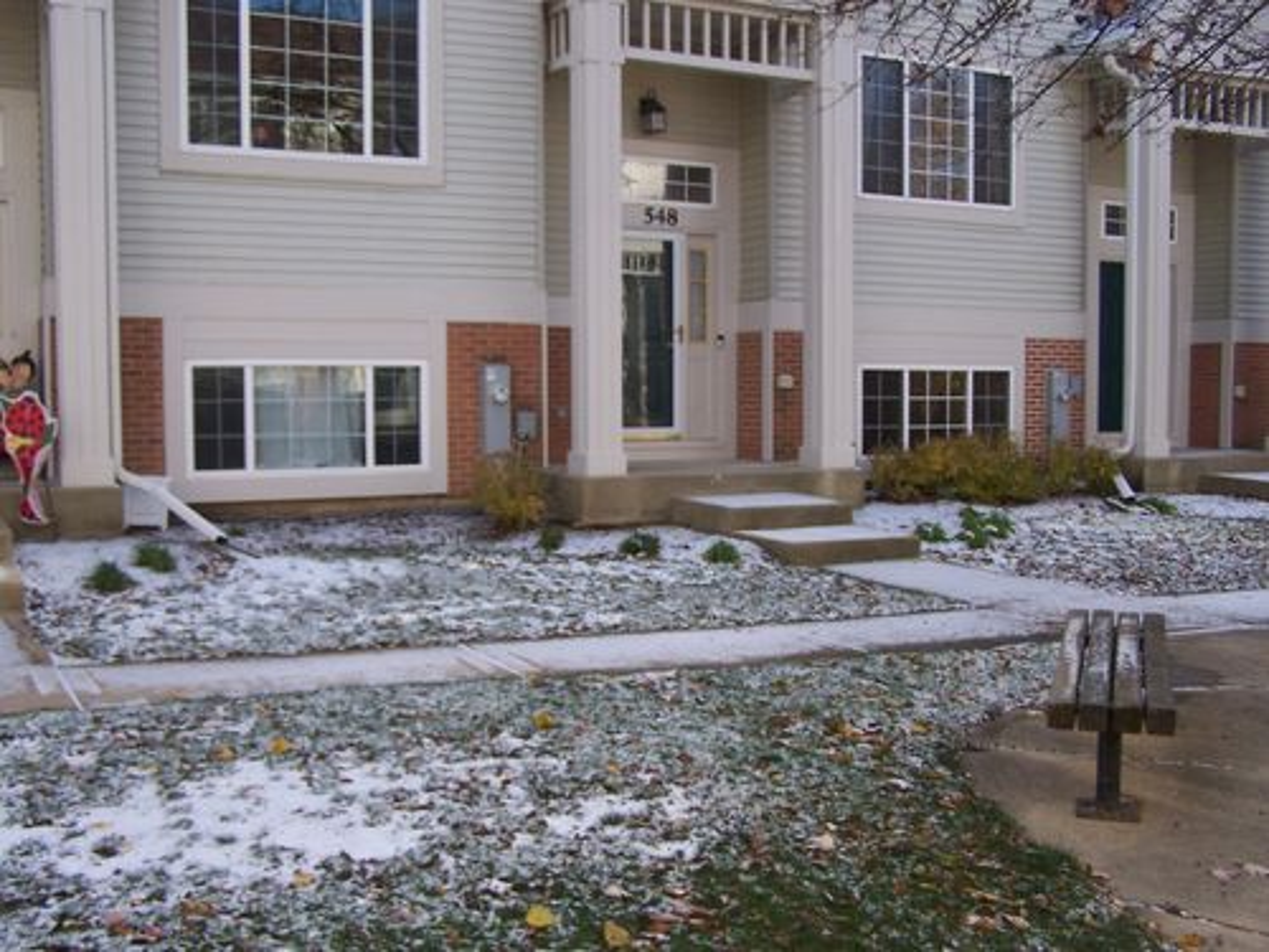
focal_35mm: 38
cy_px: 476
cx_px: 634
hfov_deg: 49.0
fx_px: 1393
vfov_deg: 37.7
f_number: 2.8
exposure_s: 1/400
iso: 80
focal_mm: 6.3
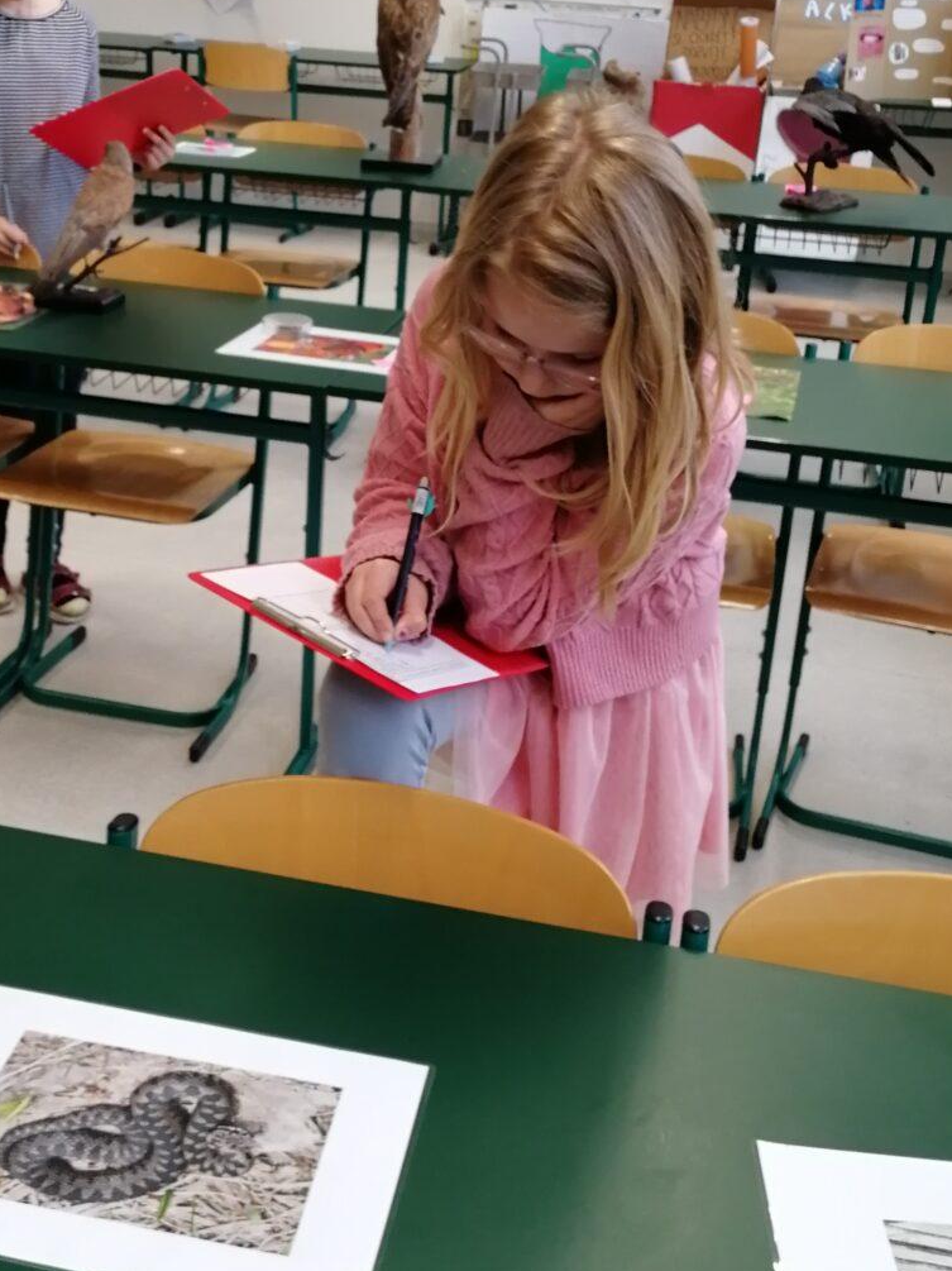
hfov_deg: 33.4
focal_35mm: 43
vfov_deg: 43.6
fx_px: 1578
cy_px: 488
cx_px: 349
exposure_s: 1/50
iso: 160
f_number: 2.2
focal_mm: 3.95
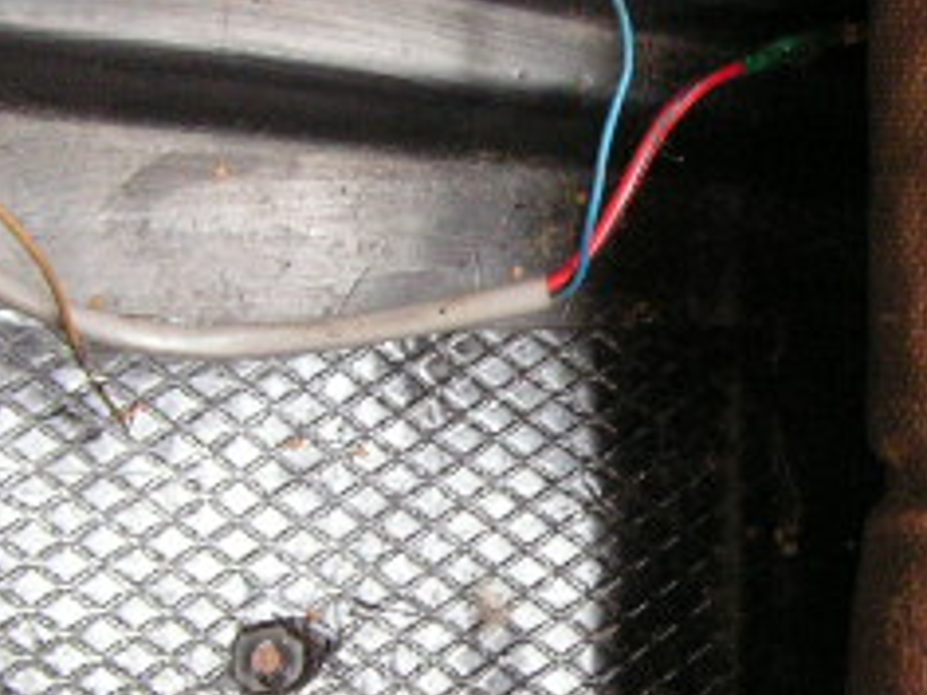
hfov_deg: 18.9
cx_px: 746
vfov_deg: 14.4
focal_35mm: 103
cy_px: 393
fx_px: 2758
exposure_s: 1/30
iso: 200
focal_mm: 6.3
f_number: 2.8
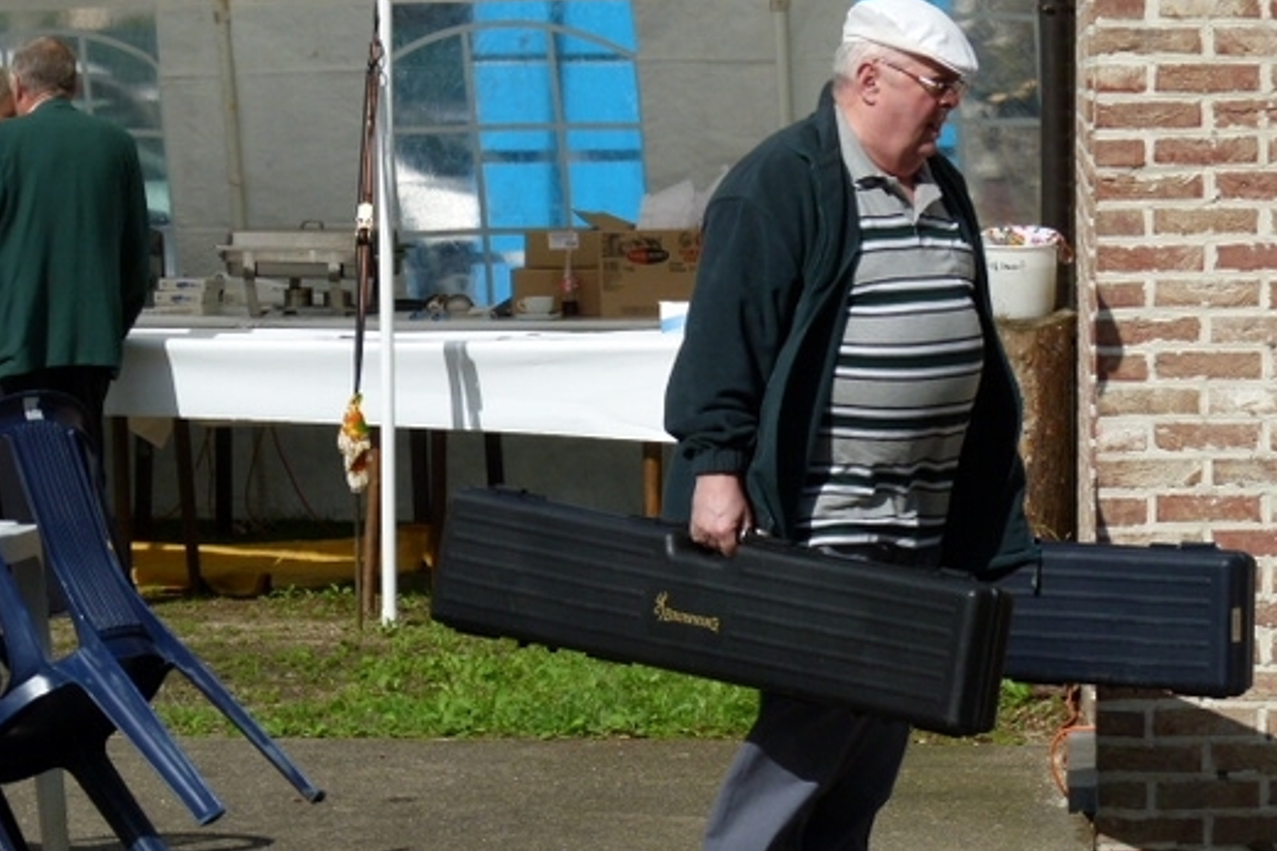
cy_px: 478
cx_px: 662
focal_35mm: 181
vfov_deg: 7.6
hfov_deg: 11.4
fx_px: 6418
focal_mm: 27.2
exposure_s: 1/1000
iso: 100
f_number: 4
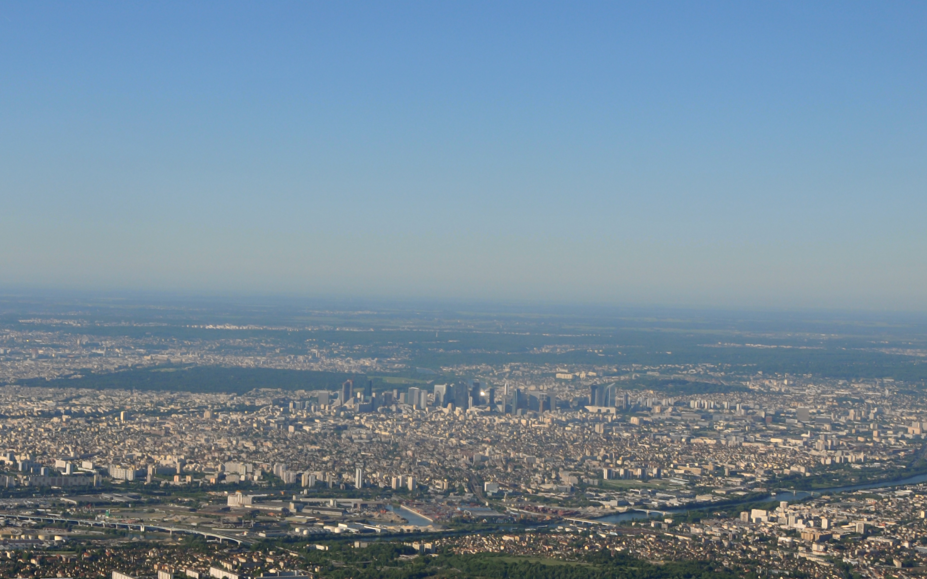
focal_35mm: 86
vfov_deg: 15.2
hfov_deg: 23.9
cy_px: 361
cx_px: 290
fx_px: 2173
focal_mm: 40
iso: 200
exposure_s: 1/500
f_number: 10
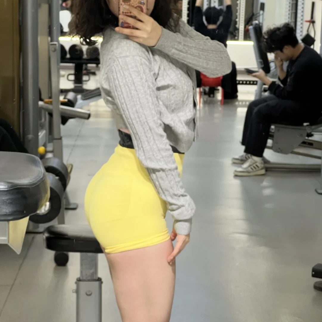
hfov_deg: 19.1
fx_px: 958
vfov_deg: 19.1
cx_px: 161
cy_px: 142
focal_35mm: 91
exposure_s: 1/60
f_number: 2.8
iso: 250
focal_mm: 9
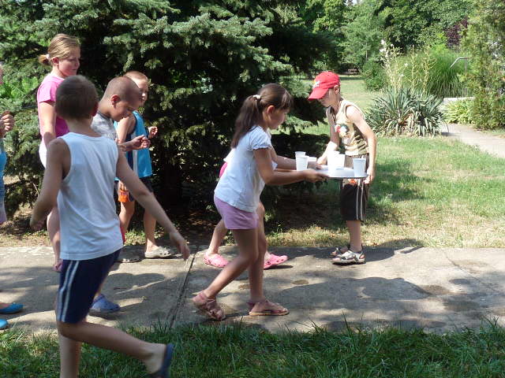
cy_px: 189
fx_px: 700
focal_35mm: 48
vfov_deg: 30.3
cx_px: 252
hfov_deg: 39.7
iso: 100
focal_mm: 4.8
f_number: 4.5
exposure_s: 1/250
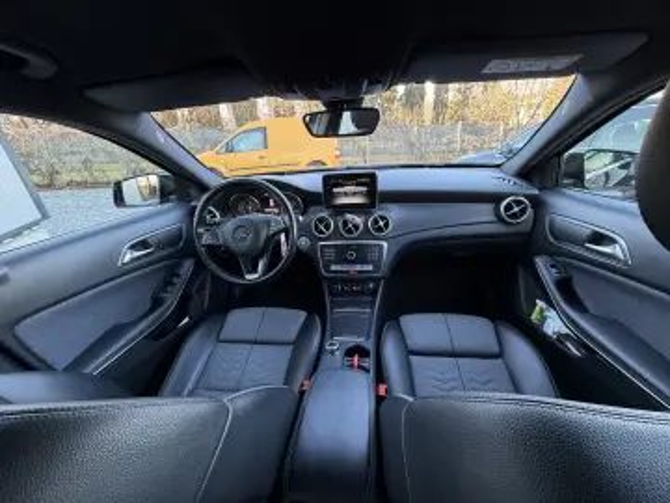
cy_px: 252
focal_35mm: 14
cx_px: 335
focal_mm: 2.22
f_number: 2.2
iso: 320
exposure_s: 1/100
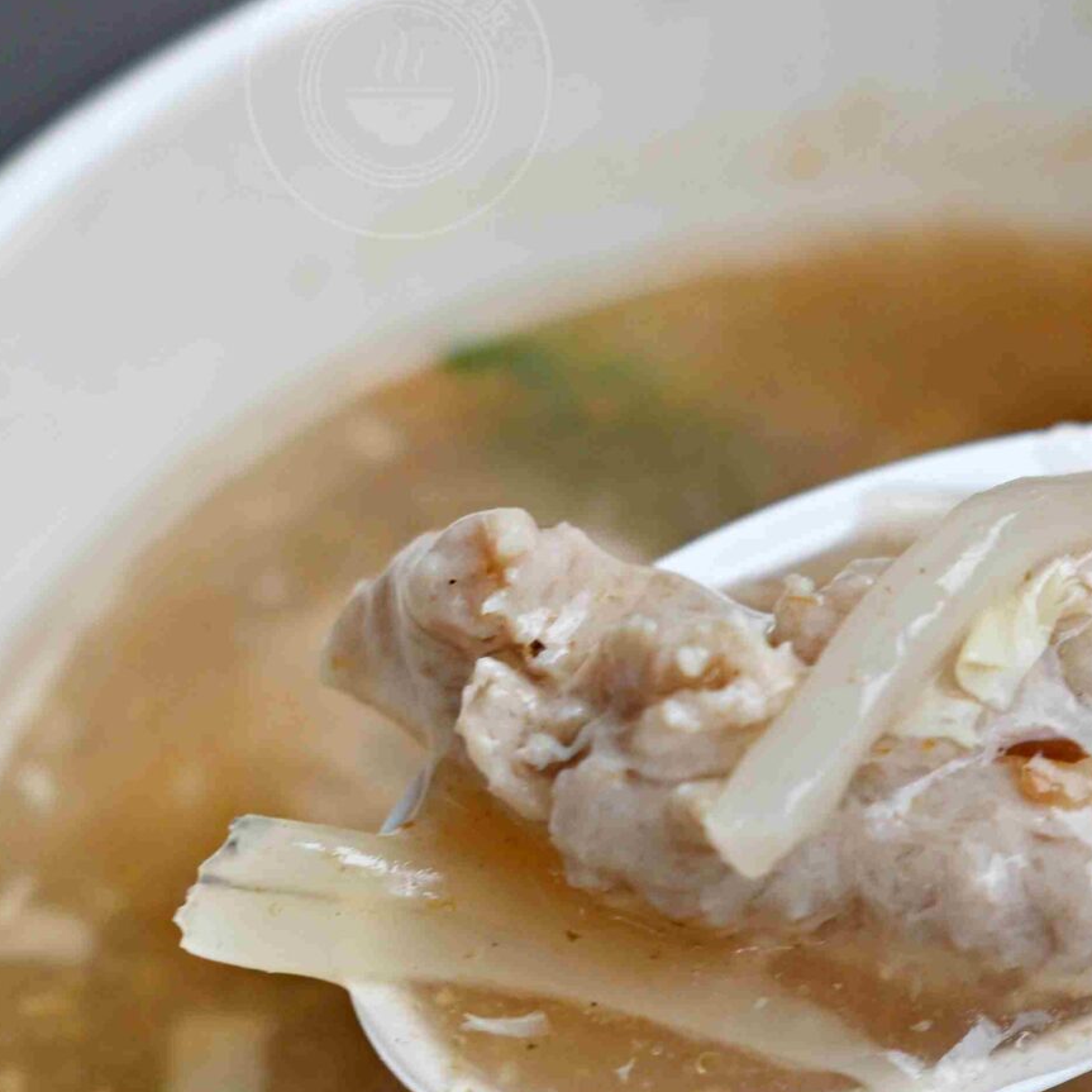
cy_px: 846
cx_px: 1044
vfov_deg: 9.2
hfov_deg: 9.2
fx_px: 6745
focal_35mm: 189
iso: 110
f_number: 3.2
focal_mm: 50
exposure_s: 1/200
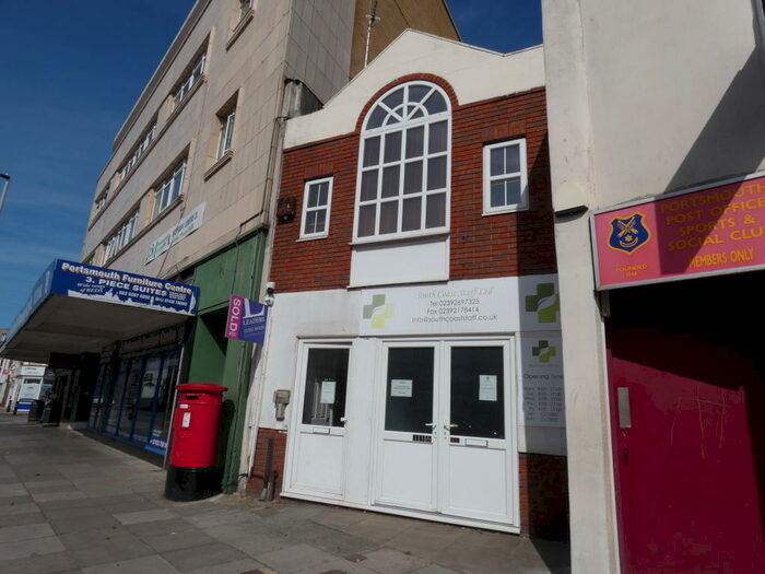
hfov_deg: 81.7
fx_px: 442
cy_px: 287
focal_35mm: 20
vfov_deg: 66.0
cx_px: 382
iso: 80
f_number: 5.6
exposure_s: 1/1000
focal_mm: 3.6
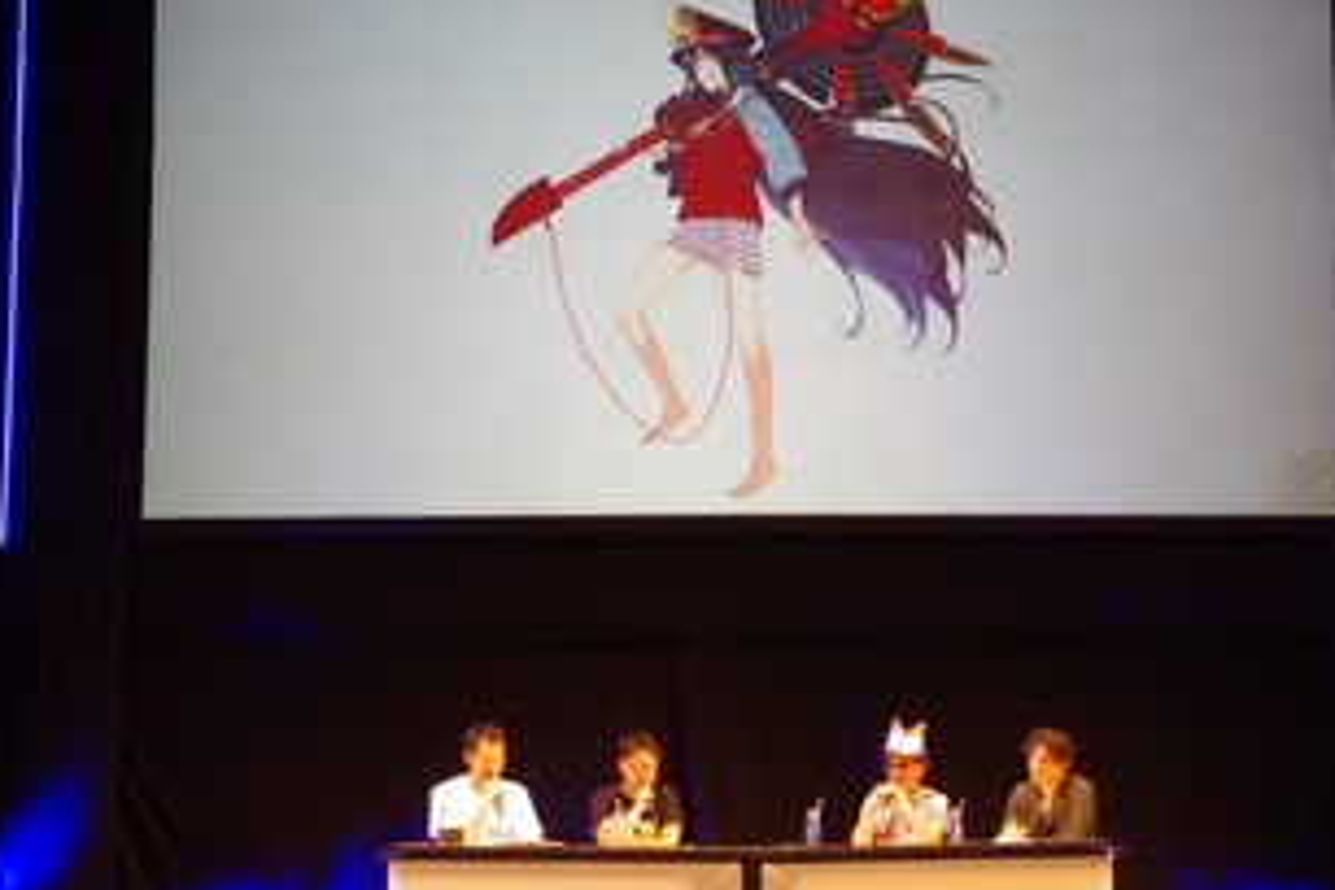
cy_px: 334
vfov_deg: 14.0
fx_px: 3634
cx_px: 702
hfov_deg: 20.8
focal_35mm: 98
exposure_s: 1/80
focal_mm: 50
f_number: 9
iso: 3200
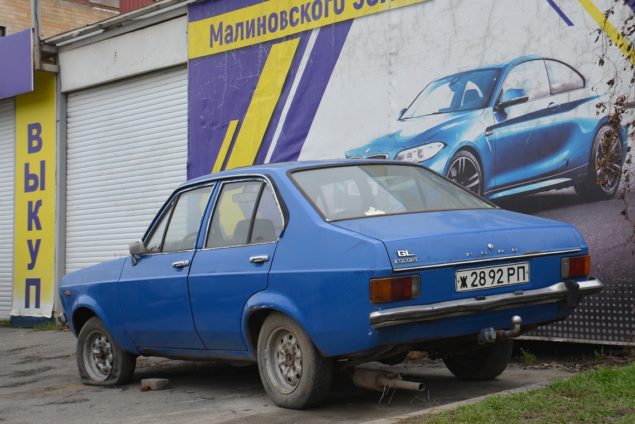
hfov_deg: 33.4
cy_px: 221
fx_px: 1058
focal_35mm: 60
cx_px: 325
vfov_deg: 22.6
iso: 200
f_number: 6.3
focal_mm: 38
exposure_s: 1/160
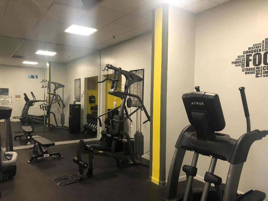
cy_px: 100
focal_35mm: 28
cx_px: 134
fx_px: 217
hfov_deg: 63.4
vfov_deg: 49.7
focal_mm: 4
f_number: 1.8
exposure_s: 1/17
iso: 40
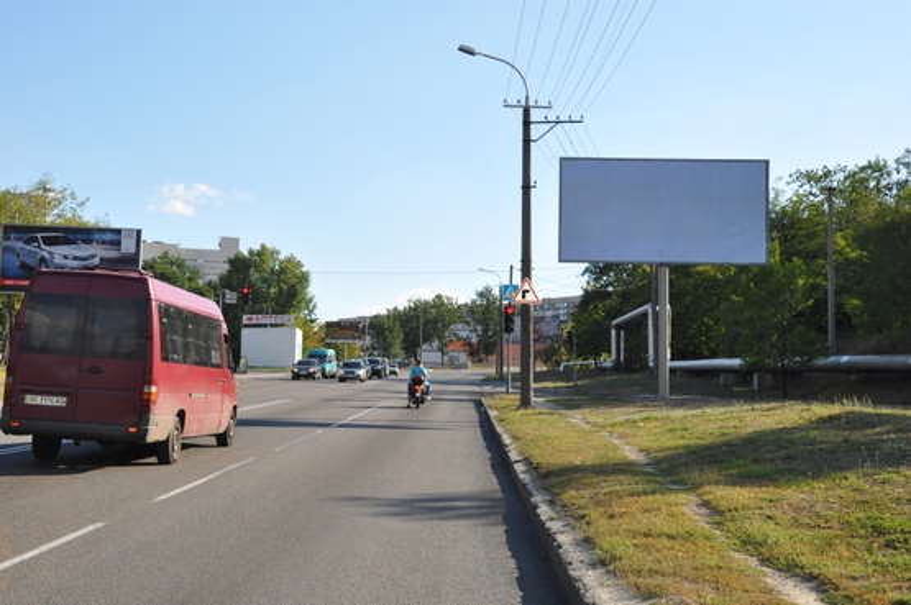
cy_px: 302
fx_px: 1214
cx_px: 456
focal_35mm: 48
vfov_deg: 28.0
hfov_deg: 41.1
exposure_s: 1/200
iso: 200
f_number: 11
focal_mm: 32
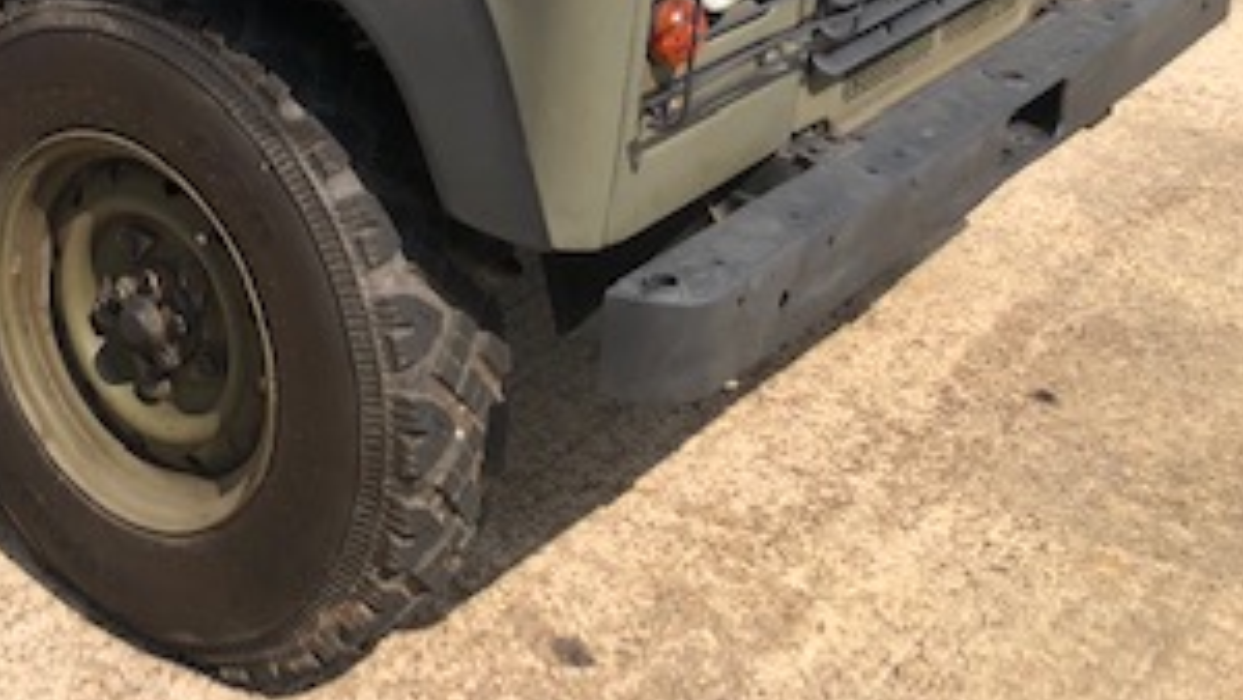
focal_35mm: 65
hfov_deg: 30.3
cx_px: 21
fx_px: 2143
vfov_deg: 17.4
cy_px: -224
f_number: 1.8
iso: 20
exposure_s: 1/1499
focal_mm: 3.99
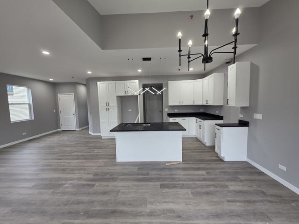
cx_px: 150
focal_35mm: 13
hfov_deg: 106.2
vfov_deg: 89.9
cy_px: 112
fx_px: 112
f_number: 1.9
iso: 125
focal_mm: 2.2
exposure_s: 1/120
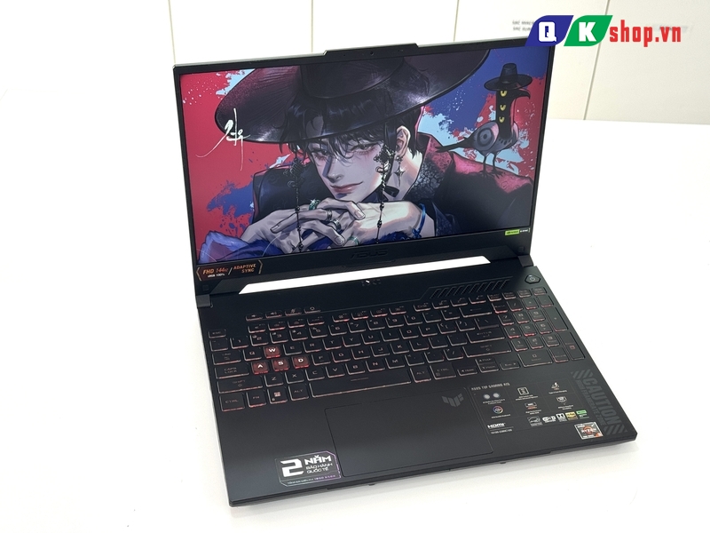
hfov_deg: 39.7
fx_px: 985
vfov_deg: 30.3
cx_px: 355
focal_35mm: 48
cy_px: 266
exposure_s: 1/121
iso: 50
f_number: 1.78
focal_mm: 6.76
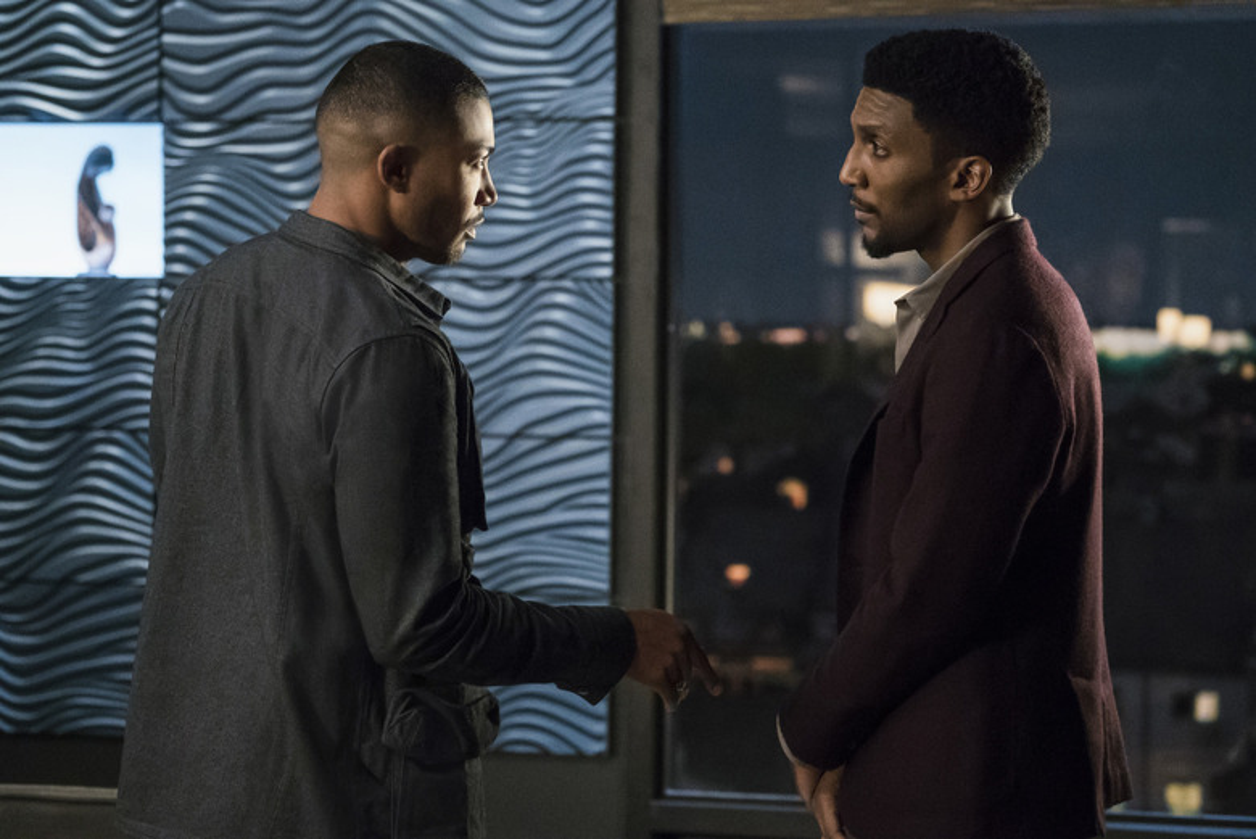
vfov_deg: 12.4
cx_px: 628
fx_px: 3875
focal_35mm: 111
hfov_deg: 18.4
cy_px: 420
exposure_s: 1/80
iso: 12800
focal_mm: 111
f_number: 4
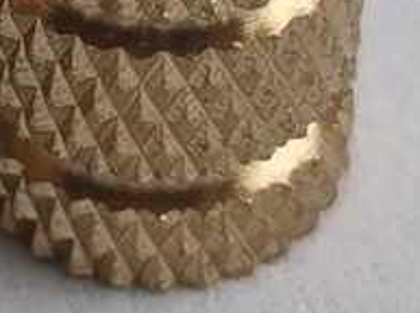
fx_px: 1562
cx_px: -65
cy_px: -65
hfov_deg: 14.9
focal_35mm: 129
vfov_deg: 11.2
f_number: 1.8
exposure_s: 1/855
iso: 50
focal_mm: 5.58
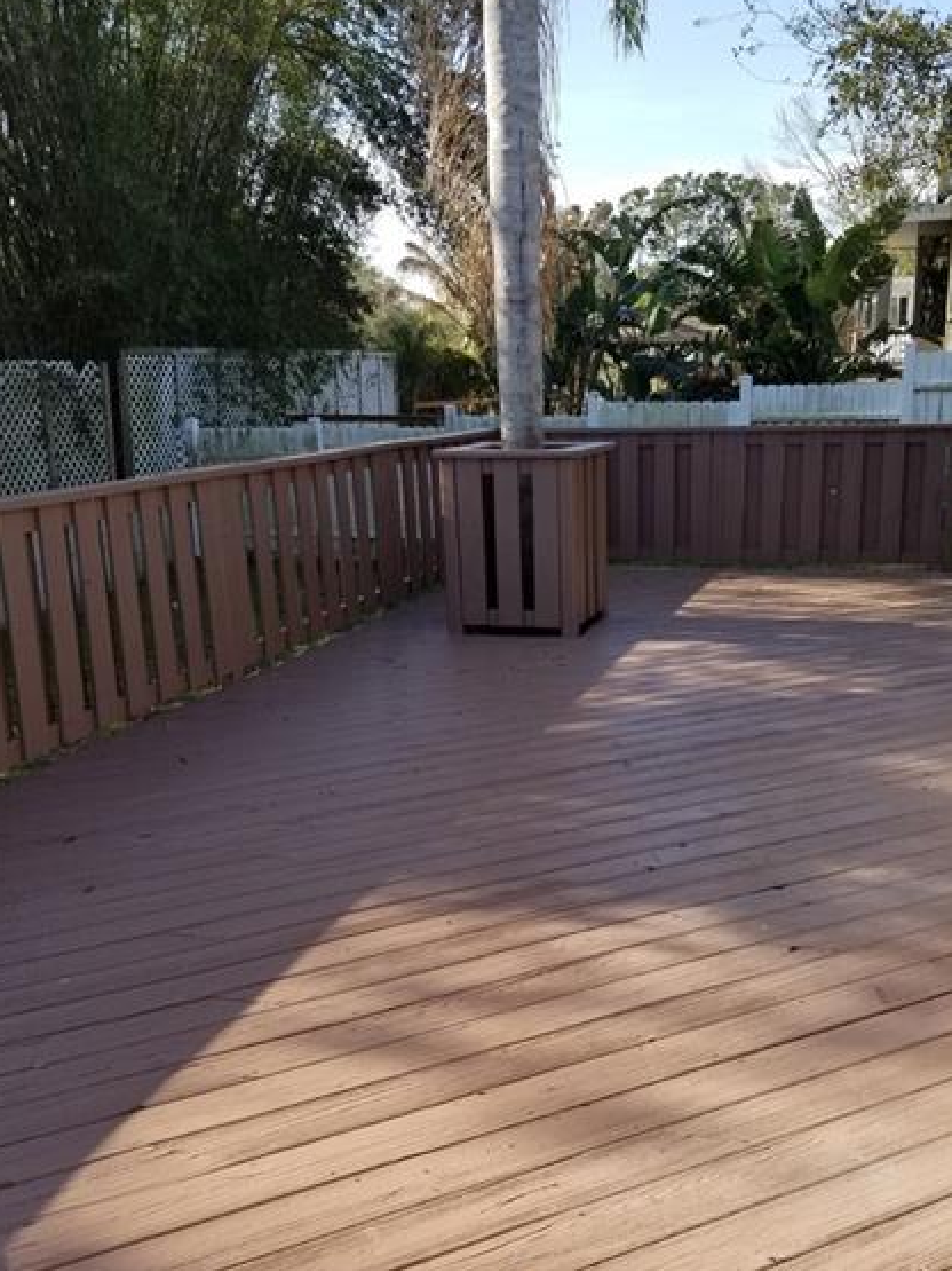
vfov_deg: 51.3
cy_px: 703
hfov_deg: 39.6
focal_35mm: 36
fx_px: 1321
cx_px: 536
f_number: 1.7
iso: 50
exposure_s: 1/1064
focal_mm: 4.3
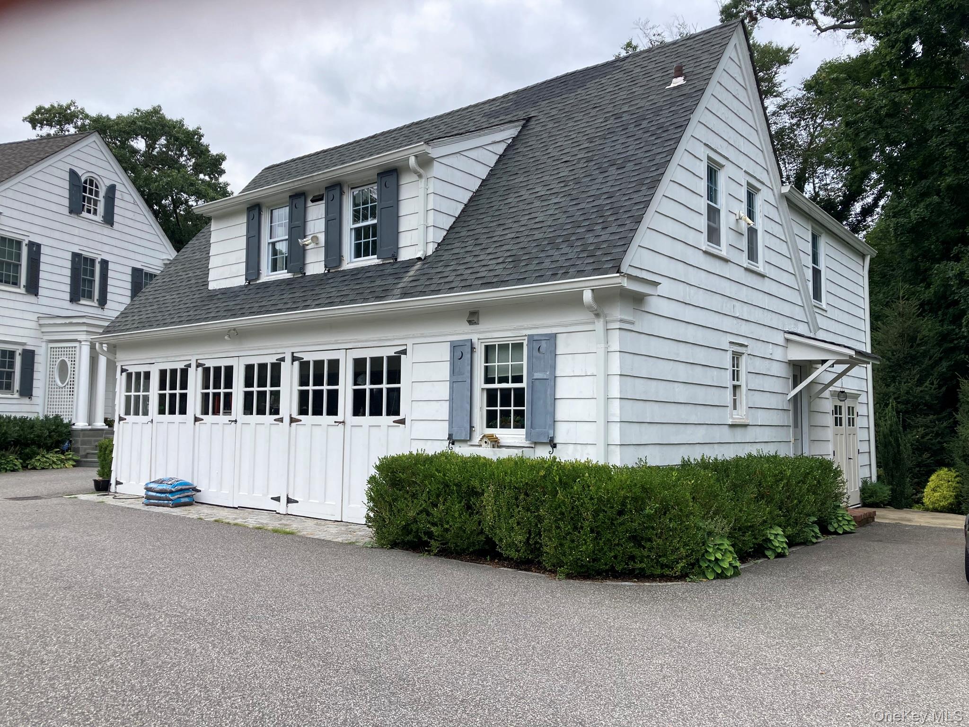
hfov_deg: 63.4
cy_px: 364
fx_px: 784
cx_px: 484
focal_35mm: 28
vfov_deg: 49.7
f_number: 1.8
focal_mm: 3.99
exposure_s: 1/727
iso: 20
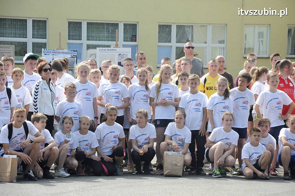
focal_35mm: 135
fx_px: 1105
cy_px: 98
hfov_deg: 15.2
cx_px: 148
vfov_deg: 10.1
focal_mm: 90
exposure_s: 1/800
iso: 800
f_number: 7.1
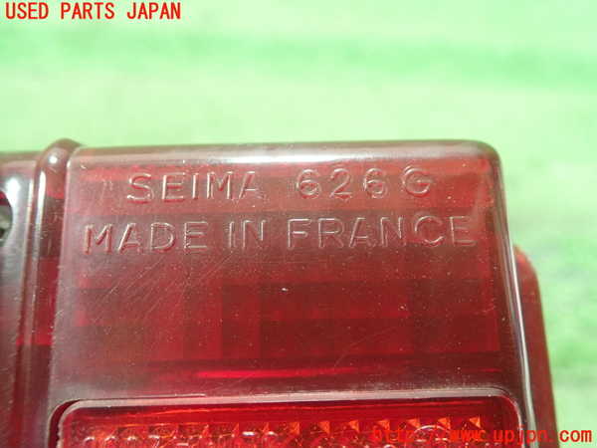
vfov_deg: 46.8
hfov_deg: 60.0
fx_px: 517
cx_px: 298
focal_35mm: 30
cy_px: 224
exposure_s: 1/100
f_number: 2.3
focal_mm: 5.5
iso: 800
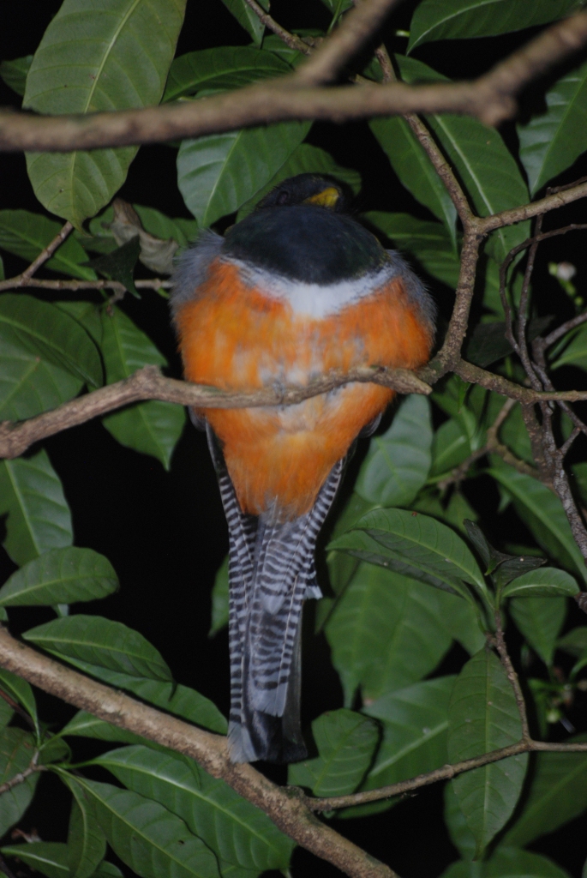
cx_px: 294
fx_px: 8052
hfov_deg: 4.2
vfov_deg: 6.2
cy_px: 439
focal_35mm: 330
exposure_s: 1/60
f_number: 5.3
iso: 400
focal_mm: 220
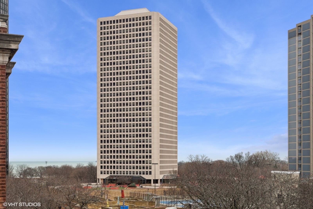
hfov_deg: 38.2
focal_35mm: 52
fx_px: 452
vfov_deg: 26.0
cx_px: 156
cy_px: 104
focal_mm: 35
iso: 320
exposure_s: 1/125
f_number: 8
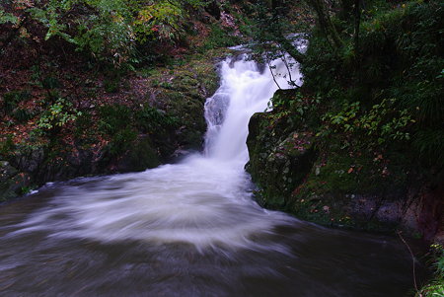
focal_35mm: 49
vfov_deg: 27.6
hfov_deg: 40.3
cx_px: 222
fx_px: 605
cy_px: 148
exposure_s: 1/1.43
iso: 200
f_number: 13
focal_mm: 32.5
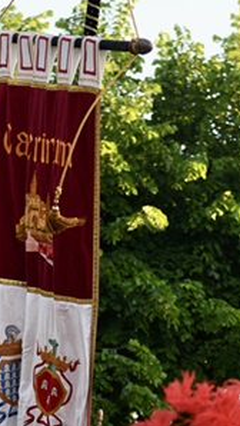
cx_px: 53
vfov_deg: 11.0
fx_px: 2169
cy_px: 522
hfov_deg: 6.3
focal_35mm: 192
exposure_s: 1/400
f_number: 5
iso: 640
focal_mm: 52
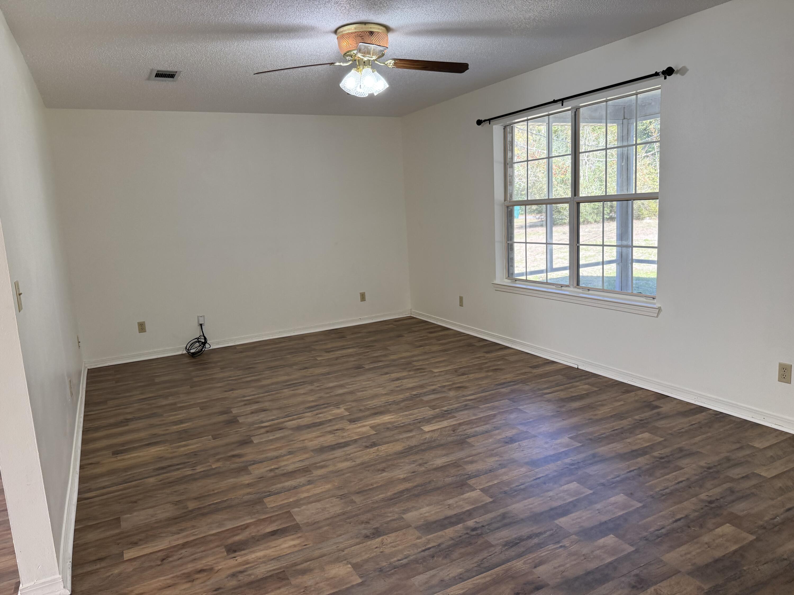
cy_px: 298
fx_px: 550
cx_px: 397
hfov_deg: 71.6
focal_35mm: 24
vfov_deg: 56.8
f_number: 1.78
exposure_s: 1/156
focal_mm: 6.76
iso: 200
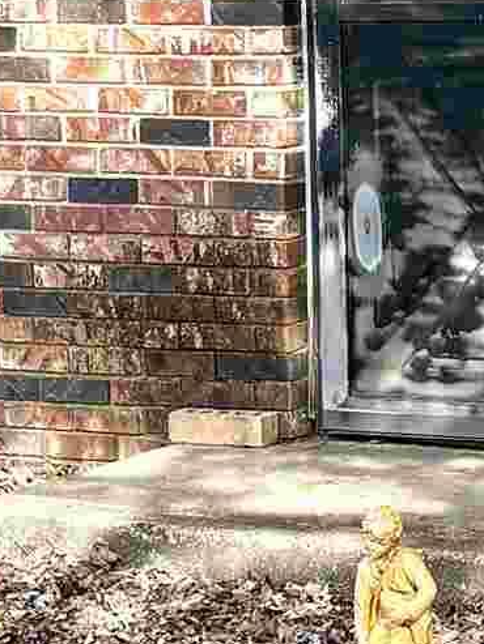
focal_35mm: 162
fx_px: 3019
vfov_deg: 12.1
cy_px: 67
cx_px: 674
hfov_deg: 9.0
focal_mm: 5.96
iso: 64
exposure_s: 1/739
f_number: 1.6
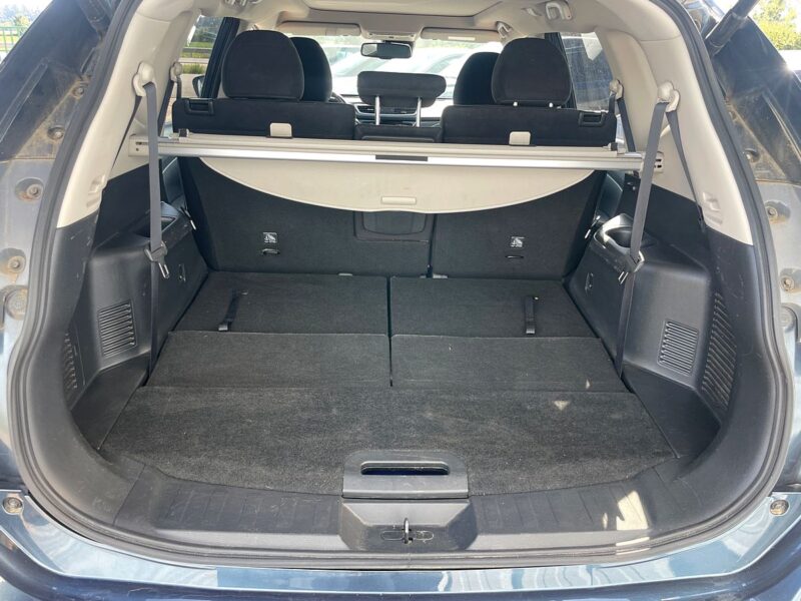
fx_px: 602
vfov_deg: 53.1
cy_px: 300
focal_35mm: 26
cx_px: 400
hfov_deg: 67.3
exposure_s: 1/121
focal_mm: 4.2
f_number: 1.6
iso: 40
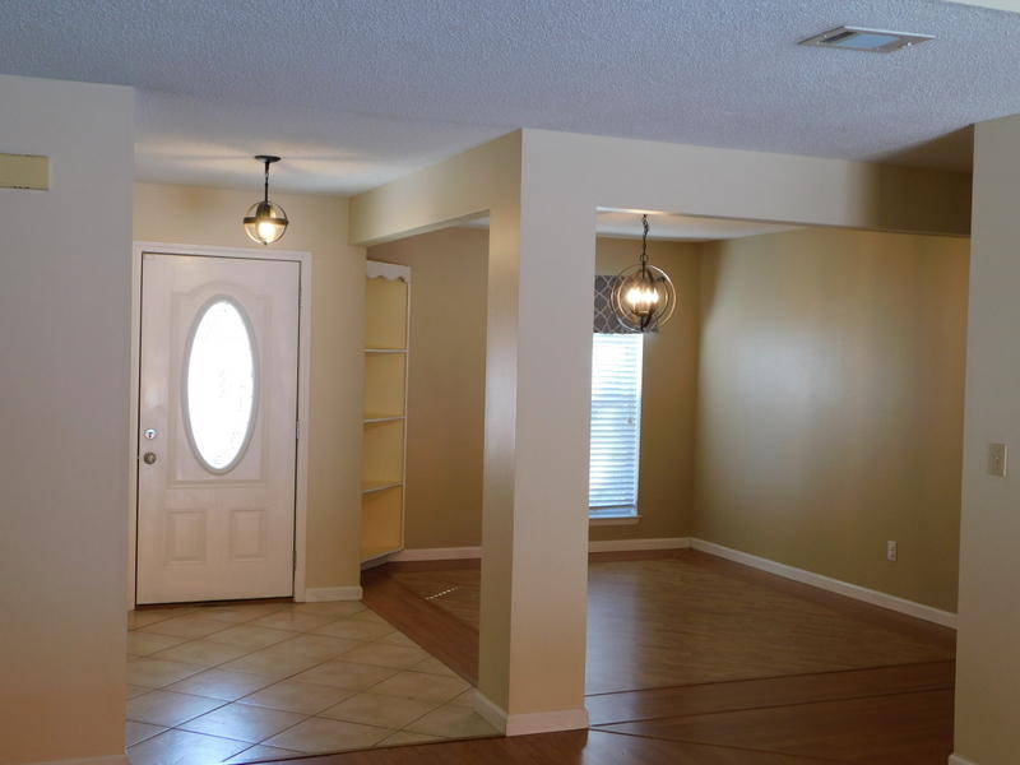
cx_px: 510
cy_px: 382
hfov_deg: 46.8
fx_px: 1179
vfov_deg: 36.0
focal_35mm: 40
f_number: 3.6
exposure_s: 1/30
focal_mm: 7.1
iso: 140
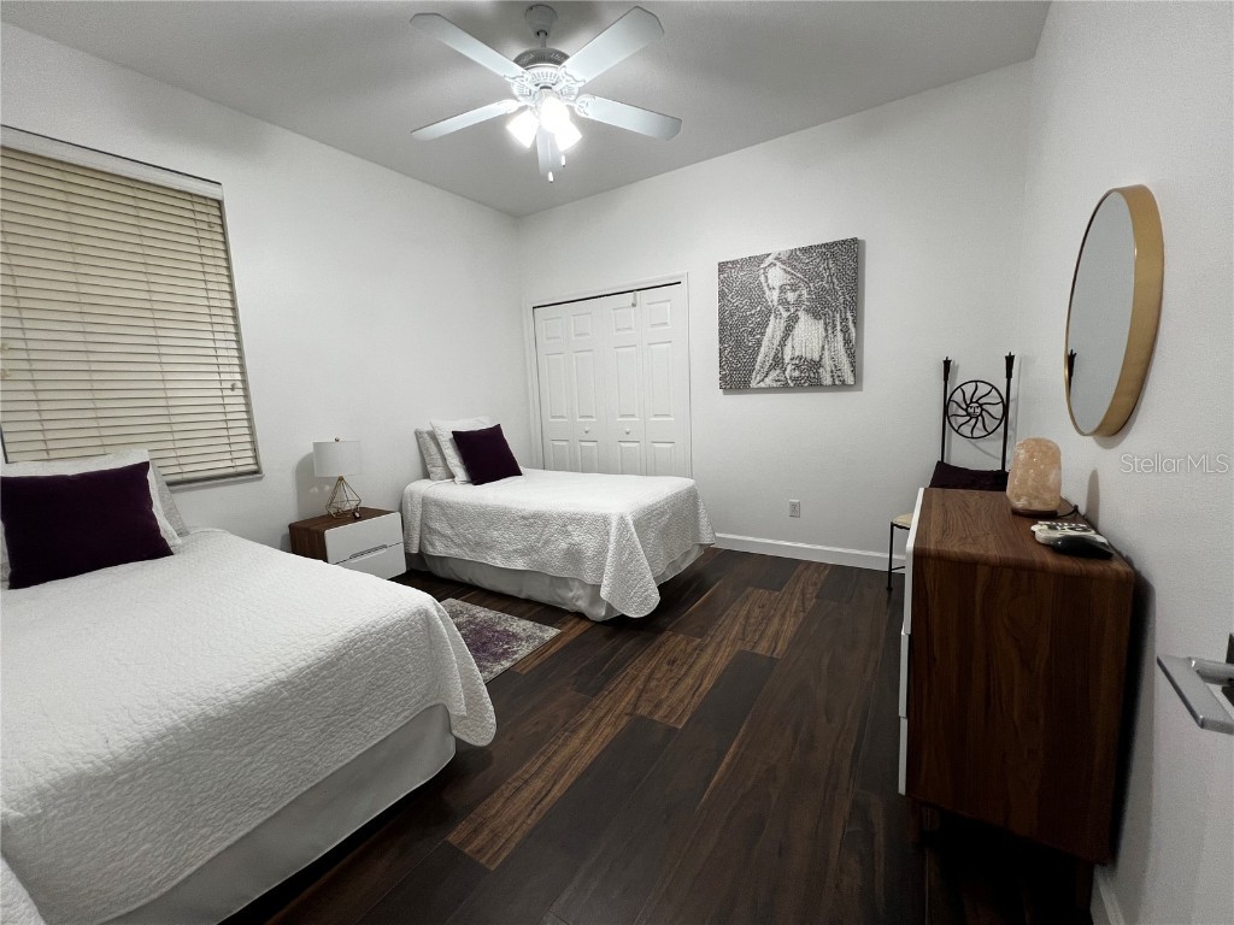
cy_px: 462
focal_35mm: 13
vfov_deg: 89.9
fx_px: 463
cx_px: 617
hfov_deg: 106.2
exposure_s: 1/60
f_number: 1.8
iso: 125
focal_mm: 1.57
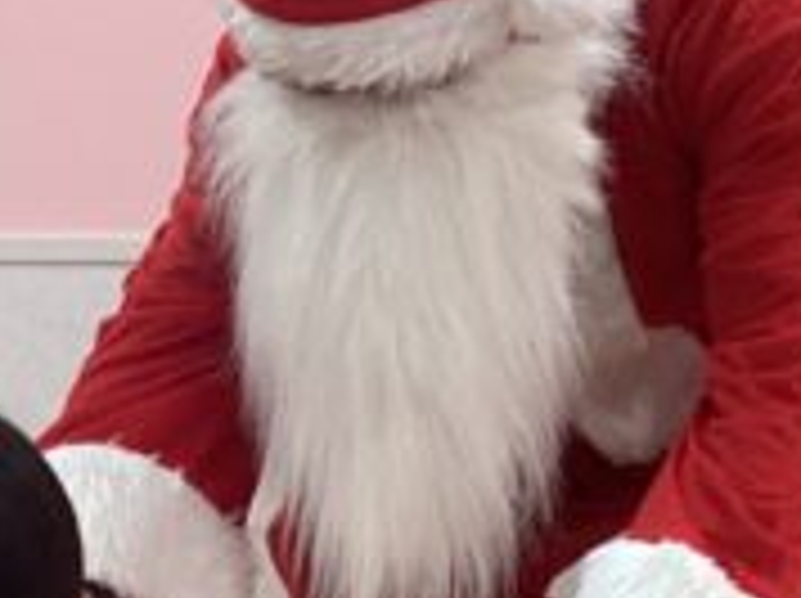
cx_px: 288
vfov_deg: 11.0
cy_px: 414
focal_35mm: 134
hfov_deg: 14.7
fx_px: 3097
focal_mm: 3.3
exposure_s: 1/60
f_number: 2.4
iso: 125
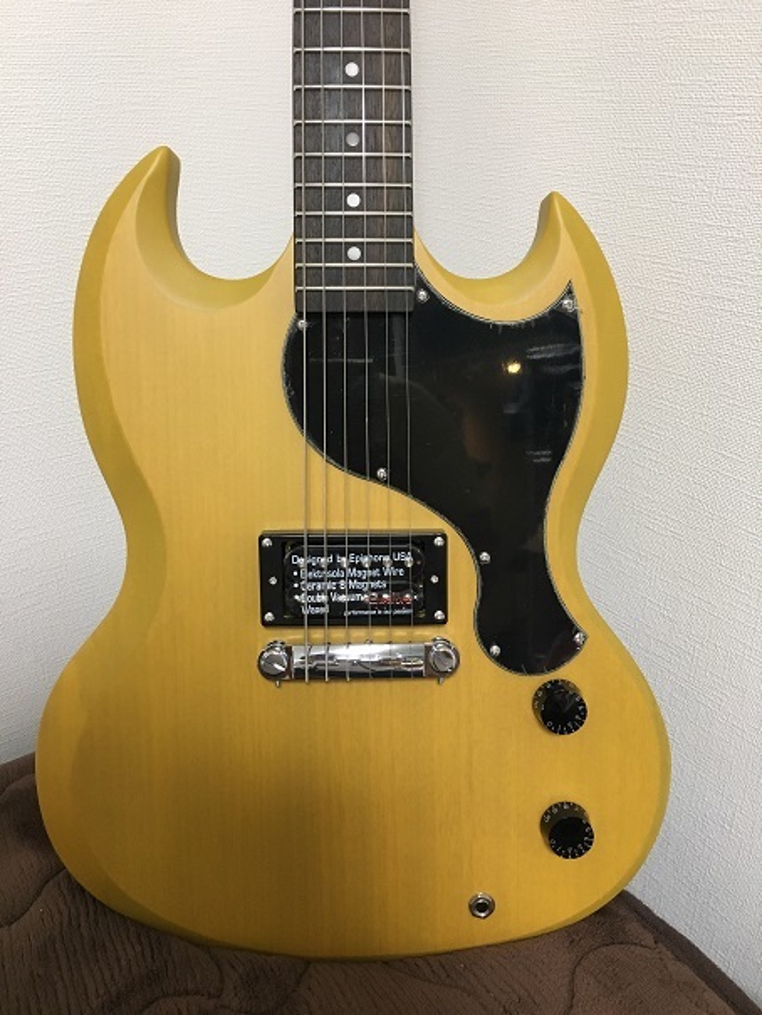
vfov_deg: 61.6
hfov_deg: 48.2
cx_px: 381
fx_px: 851
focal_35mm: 29
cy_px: 508
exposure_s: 1/30
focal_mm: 4.15
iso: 160
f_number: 2.2
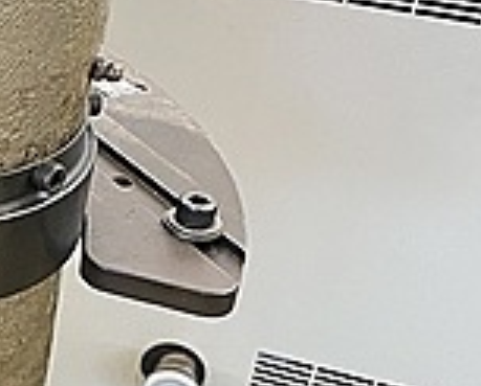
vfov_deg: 14.5
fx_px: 1512
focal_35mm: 106
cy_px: 126
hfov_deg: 15.0
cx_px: -462
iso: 400
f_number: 1.8
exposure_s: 1/60
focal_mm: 4.25
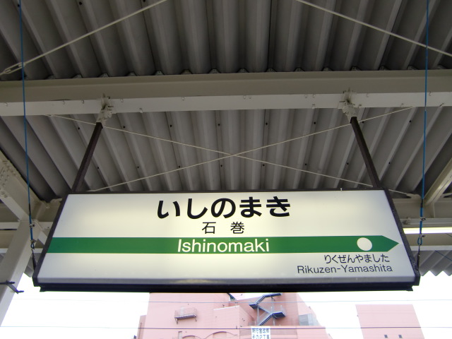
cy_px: 170
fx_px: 366
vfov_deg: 49.7
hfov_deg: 63.4
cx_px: 226
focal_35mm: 28
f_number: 2.6
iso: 64
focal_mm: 4.9
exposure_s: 1/100
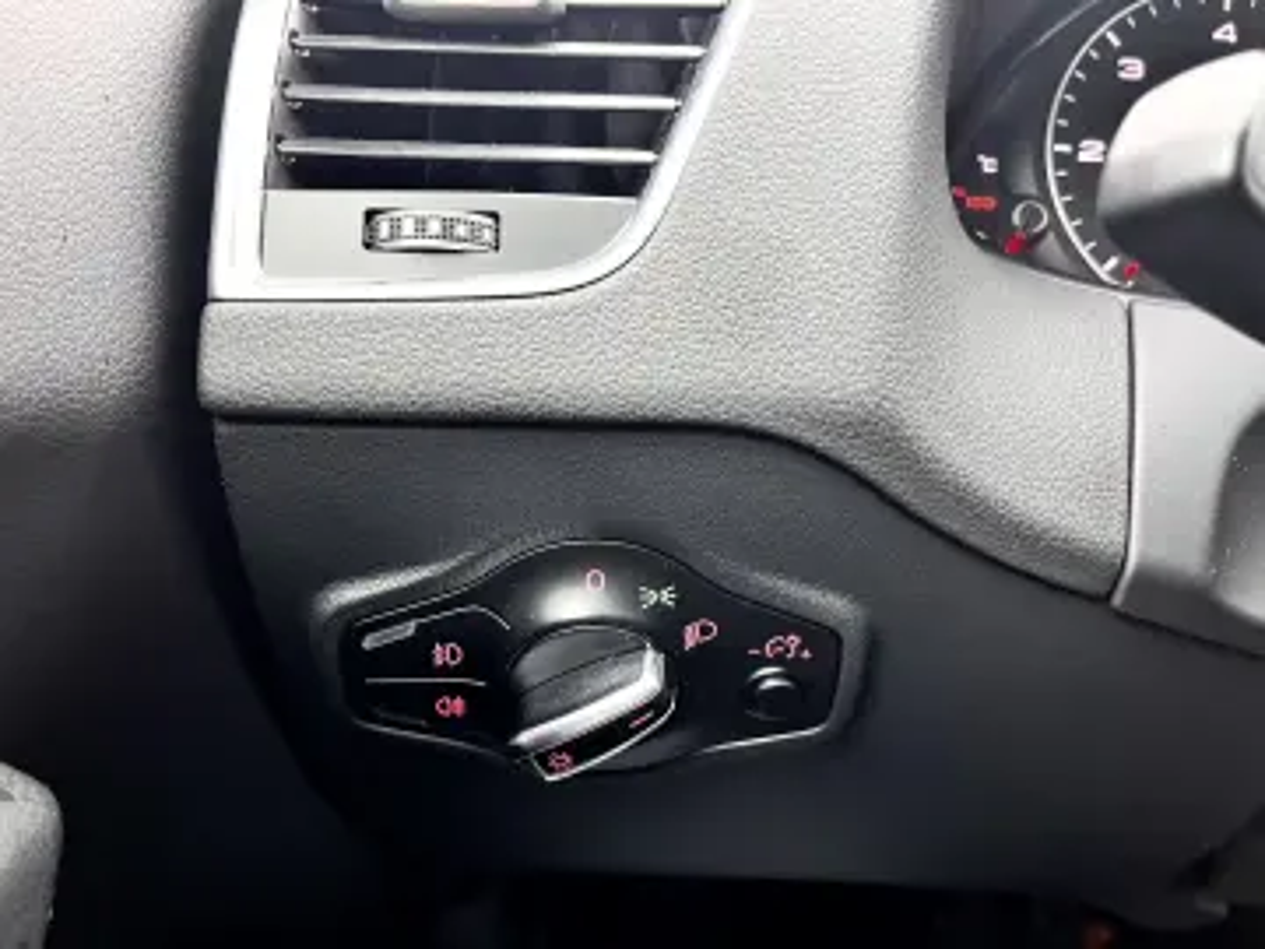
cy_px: 474
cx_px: 632
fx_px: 950
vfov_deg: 53.1
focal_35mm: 26
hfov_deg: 67.3
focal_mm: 5.1
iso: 400
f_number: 1.6
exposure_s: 1/60
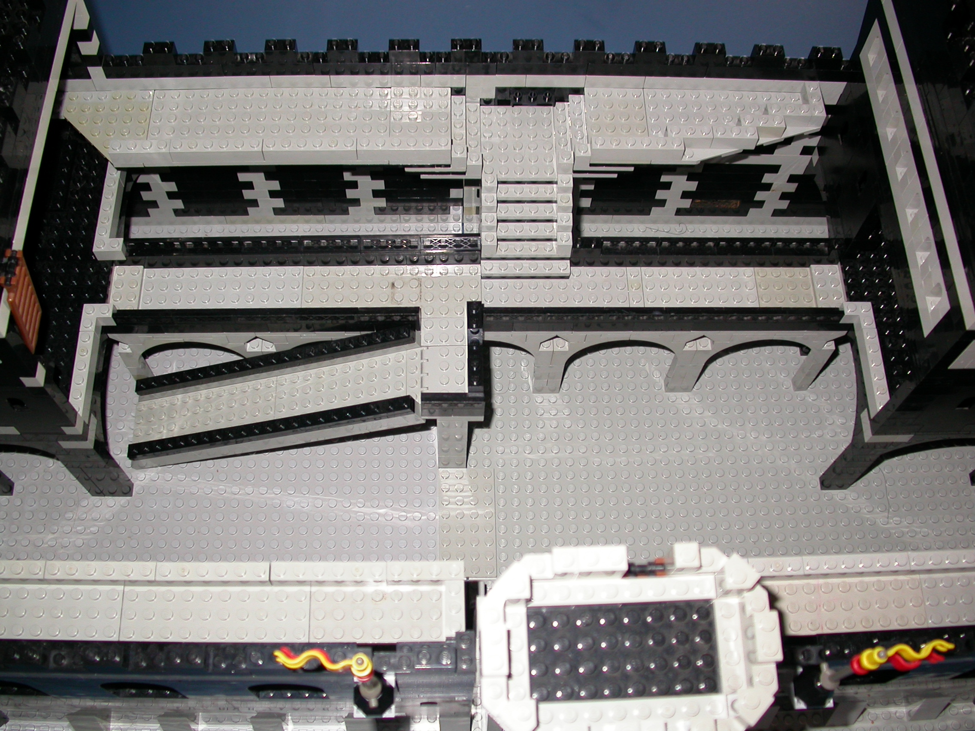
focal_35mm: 38
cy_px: 366
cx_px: 488
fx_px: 1070
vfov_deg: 37.7
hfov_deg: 49.0
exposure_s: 1/60
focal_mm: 7.85
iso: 100
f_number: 2.6
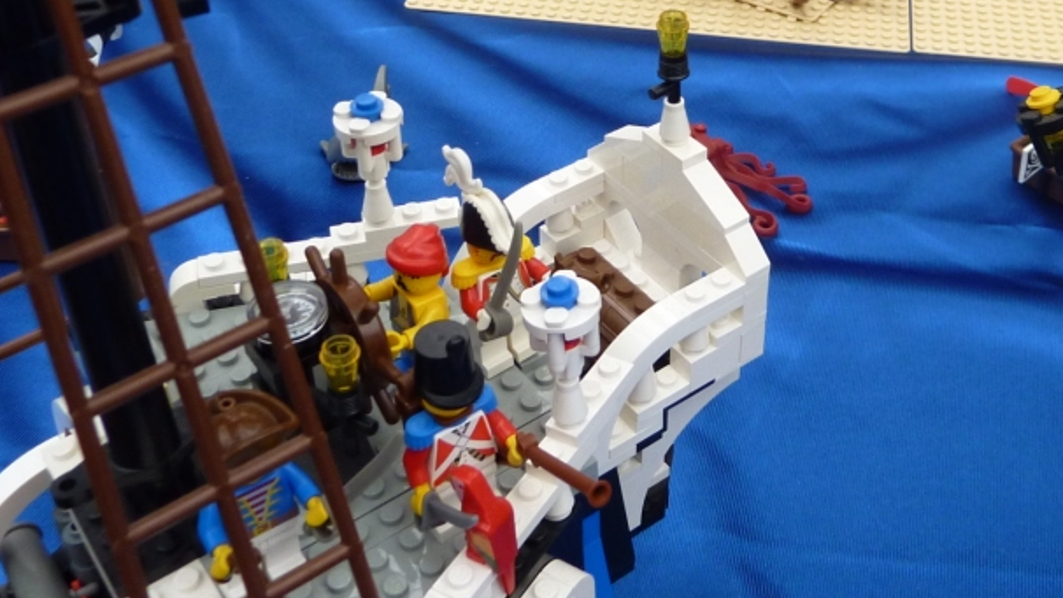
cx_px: 684
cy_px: 37
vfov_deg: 25.0
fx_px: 1297
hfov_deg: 44.1
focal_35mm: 46
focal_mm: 4.1
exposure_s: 1/30
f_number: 3.3
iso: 200
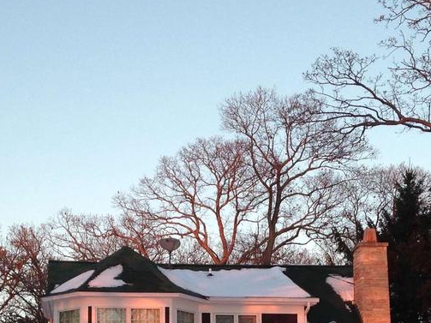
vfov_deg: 17.0
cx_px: 211
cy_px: 362
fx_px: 1046
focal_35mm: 84
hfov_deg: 23.3
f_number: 2.4
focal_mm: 4.12
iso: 50
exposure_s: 1/148
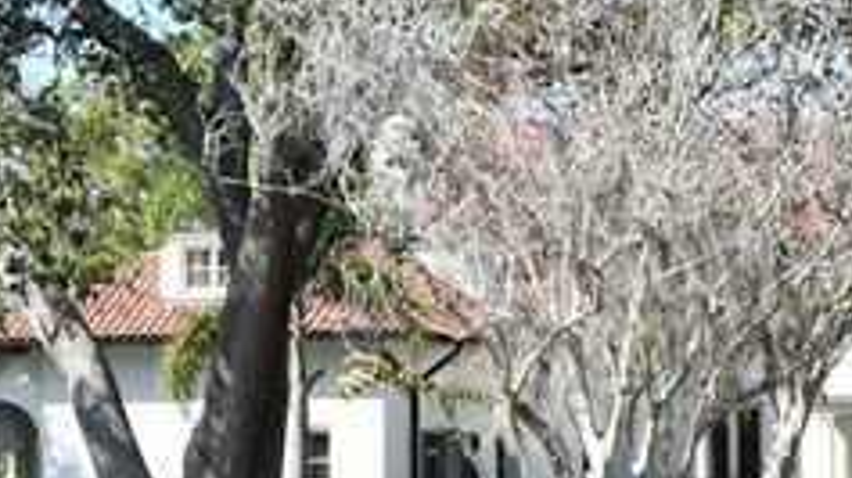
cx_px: 546
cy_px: 622
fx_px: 3071
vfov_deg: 8.8
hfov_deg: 15.8
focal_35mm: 136
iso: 180
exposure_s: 1/250
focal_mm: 24
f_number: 8
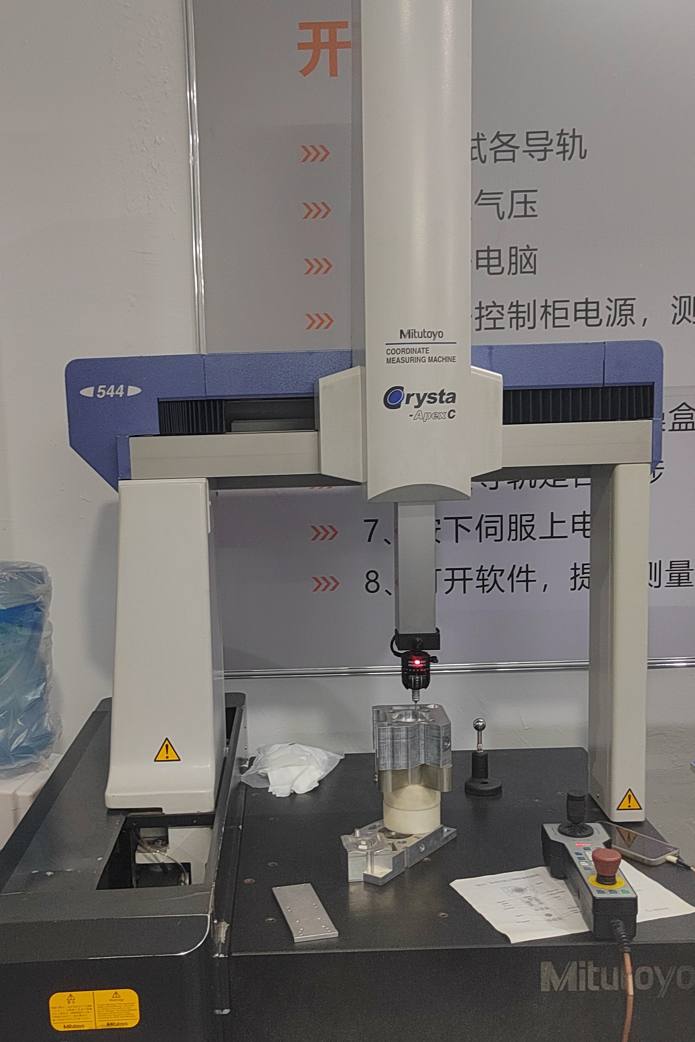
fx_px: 1071
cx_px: 304
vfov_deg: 51.8
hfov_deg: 35.9
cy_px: 566
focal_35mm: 37
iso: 1009
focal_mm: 5.52
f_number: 1.9
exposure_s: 1/100
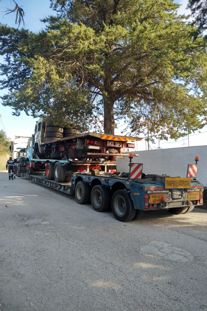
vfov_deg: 71.5
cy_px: 156
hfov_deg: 51.3
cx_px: 104
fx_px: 216
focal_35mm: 25
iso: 100
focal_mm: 4.52
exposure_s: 1/175
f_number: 2
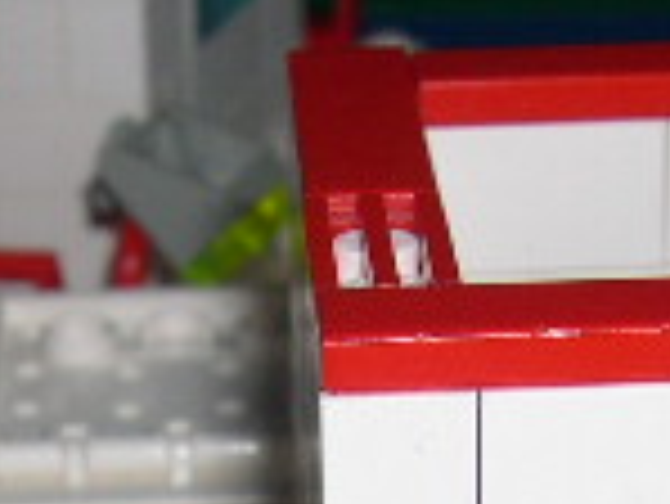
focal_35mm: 163
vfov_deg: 8.7
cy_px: 927
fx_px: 3157
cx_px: 270
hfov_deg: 12.1
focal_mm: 8
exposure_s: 1/30
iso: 100
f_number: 7.6
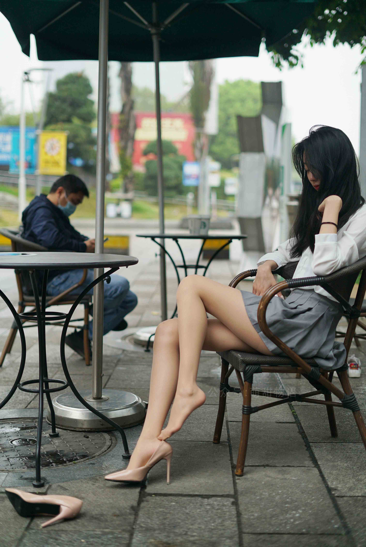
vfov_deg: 39.6
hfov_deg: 27.0
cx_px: 183
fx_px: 761
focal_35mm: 50
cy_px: 274
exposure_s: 1/1000
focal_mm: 50
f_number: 2
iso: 250
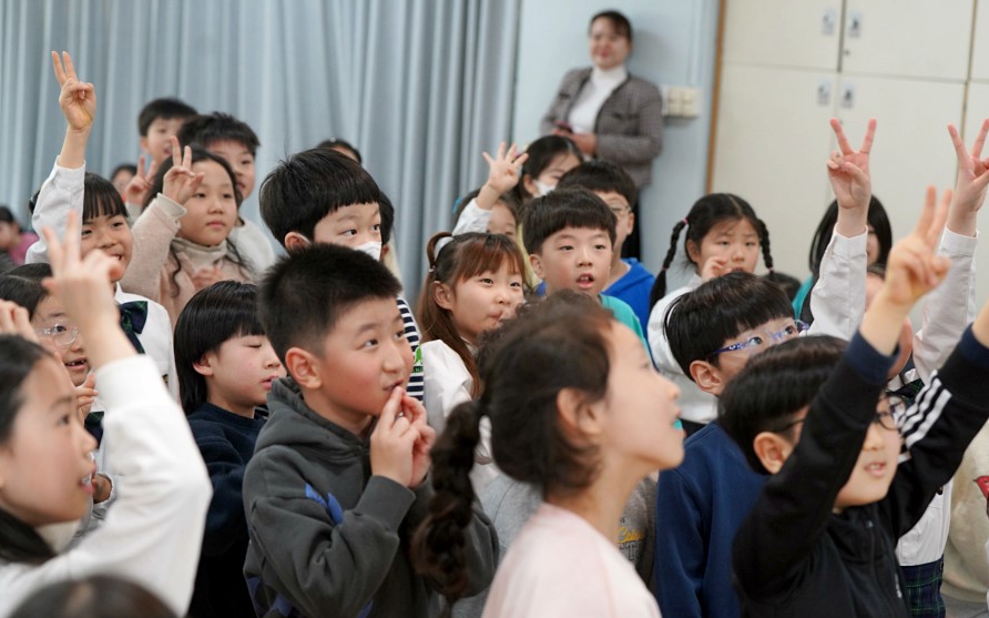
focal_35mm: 72
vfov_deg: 18.1
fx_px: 1940
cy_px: 292
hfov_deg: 28.6
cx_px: 491
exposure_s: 1/160
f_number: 4
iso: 1250
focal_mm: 70
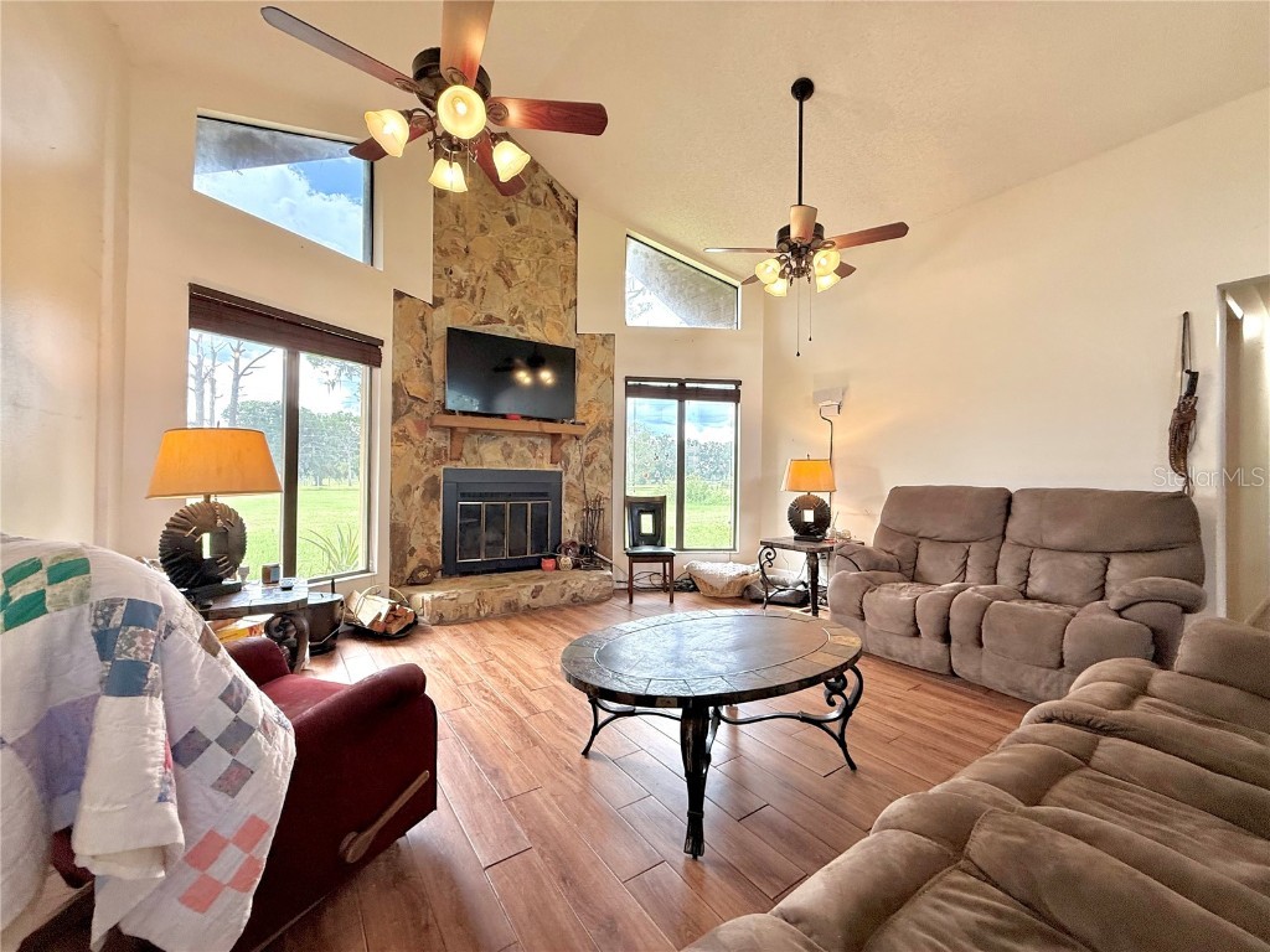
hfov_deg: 102.1
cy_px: 476
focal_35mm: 14
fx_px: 514
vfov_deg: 85.7
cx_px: 635
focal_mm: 2.22
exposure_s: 1/120
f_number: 2.2
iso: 160
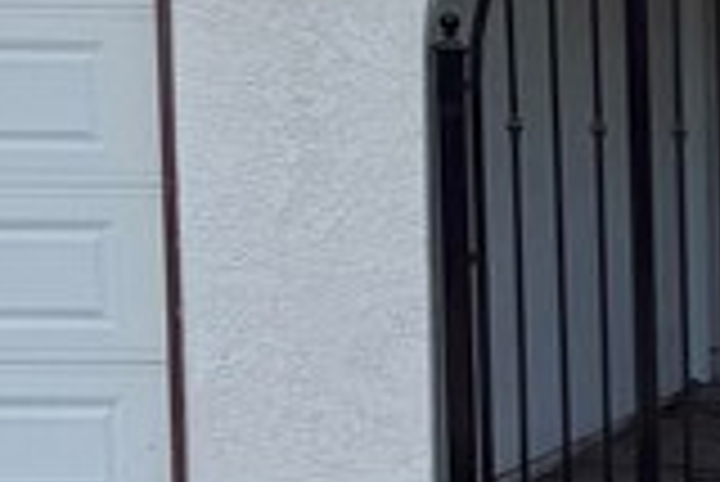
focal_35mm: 160
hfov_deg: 11.4
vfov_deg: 8.5
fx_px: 3203
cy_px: 599
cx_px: 1508
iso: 80
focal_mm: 6.76
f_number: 1.78
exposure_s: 1/3759
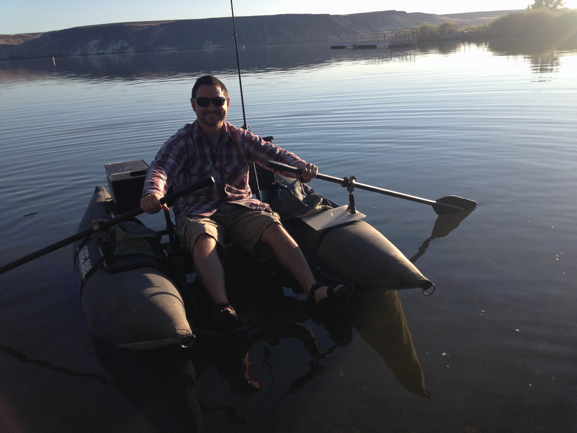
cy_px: 216
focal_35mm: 33
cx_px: 288
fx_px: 550
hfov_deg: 55.4
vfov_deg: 42.9
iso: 50
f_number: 2.4
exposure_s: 1/1085
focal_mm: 4.12
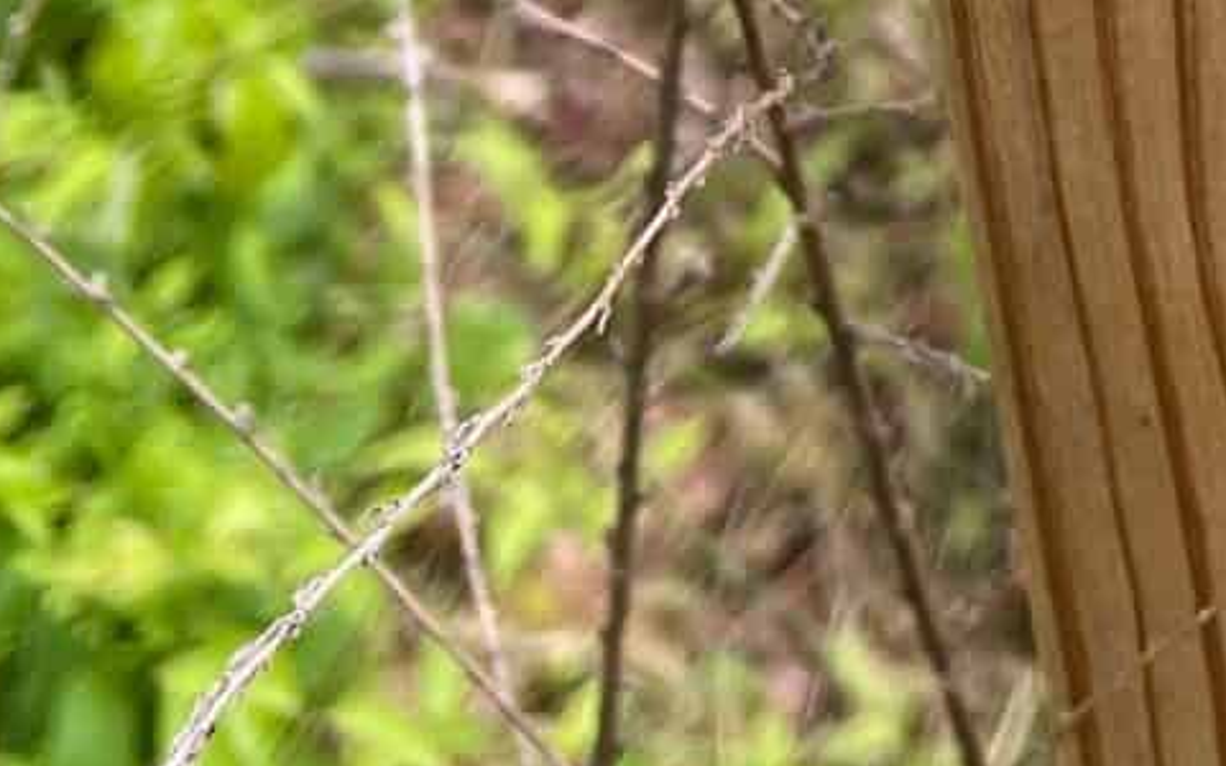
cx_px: 1931
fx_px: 4912
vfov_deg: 8.0
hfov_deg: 13.3
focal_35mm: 147
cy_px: -1269
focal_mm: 5.1
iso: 32
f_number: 1.6
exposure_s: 1/230
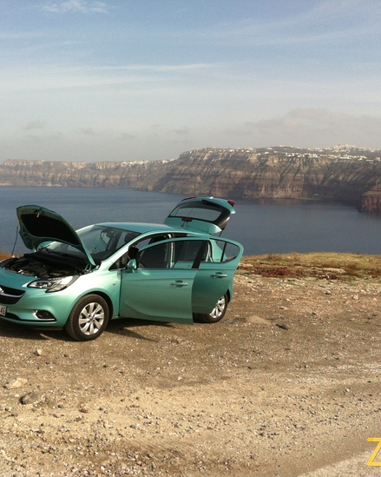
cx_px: 148
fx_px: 649
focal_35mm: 46
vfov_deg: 40.3
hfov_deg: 32.6
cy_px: 239
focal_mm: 3.85
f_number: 2.8
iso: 80
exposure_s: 1/1885
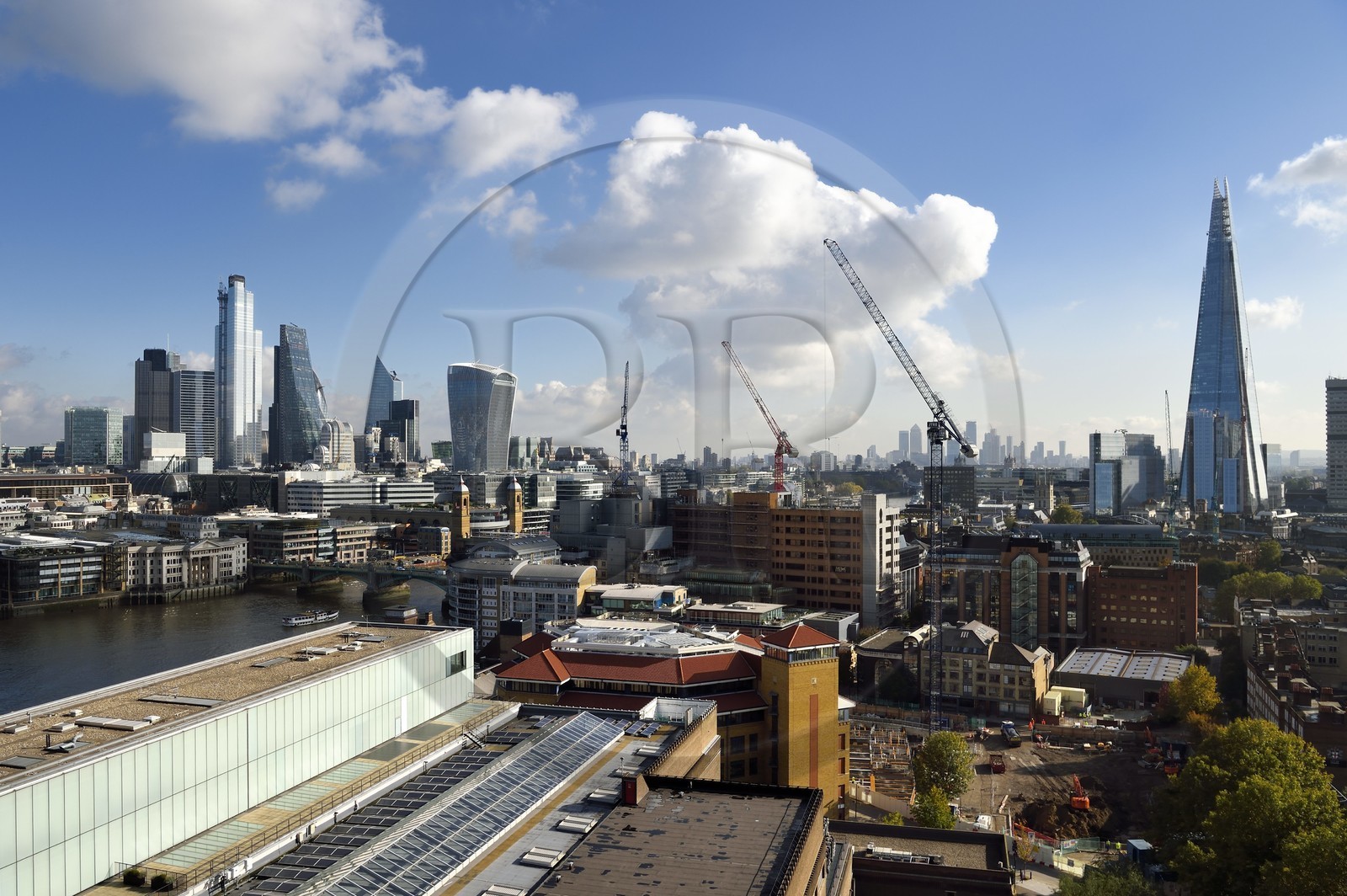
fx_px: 1009
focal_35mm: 27
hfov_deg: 67.4
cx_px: 674
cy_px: 448
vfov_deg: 47.9
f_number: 10
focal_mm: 27
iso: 200
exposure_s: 1/400
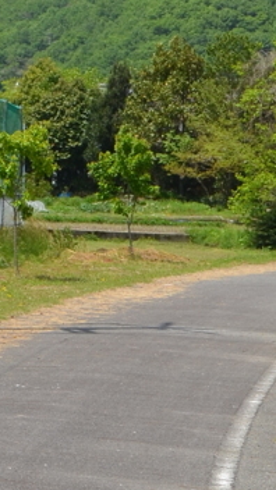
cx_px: -195
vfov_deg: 8.9
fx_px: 3139
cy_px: 61
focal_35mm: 241
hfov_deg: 5.0
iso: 100
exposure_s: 1/250
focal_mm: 35
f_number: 8
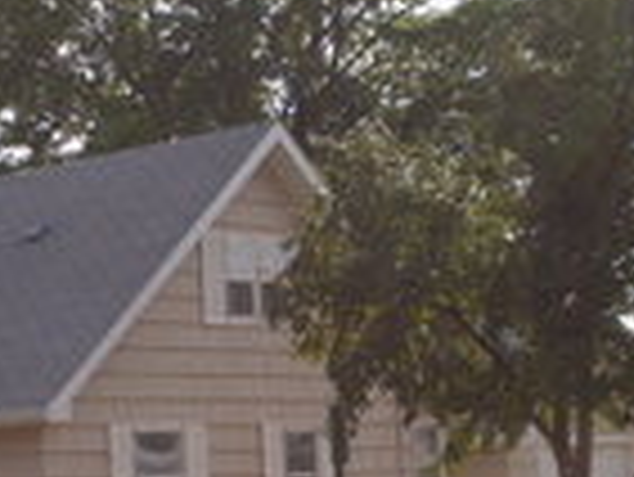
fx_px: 2383
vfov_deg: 11.3
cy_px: 513
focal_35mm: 130
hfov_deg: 14.8
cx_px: -49
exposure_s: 1/500
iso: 64
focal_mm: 9.3
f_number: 5.6
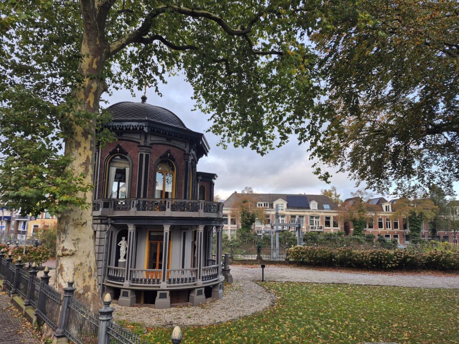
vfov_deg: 58.9
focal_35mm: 23
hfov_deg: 73.9
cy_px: 172
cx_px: 230
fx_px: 305
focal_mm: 5.4
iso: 32
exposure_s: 1/180
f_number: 1.8
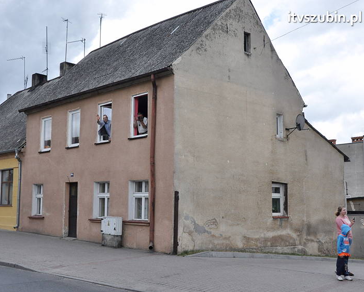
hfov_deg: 43.1
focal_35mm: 43
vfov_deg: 35.2
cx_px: 152
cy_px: 146
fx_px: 459
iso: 1250
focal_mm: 25
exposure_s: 1/800
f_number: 11
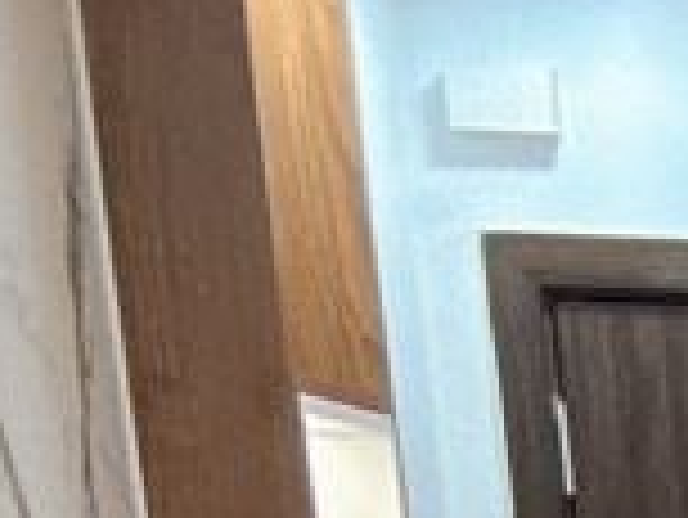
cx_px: 1889
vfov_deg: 7.9
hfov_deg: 10.3
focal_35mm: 154
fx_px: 3063
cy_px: 1712
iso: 80
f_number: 1.9
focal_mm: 2.69
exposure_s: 1/50
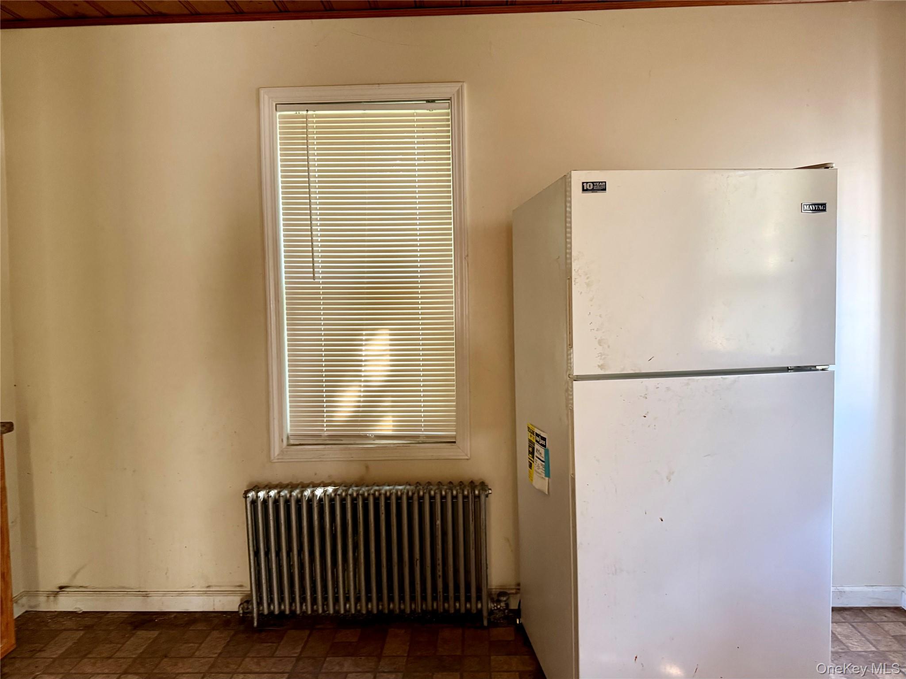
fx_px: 628
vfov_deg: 56.8
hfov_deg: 71.6
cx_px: 453
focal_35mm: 24
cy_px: 340
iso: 400
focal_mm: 6.76
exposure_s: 1/60
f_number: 1.78
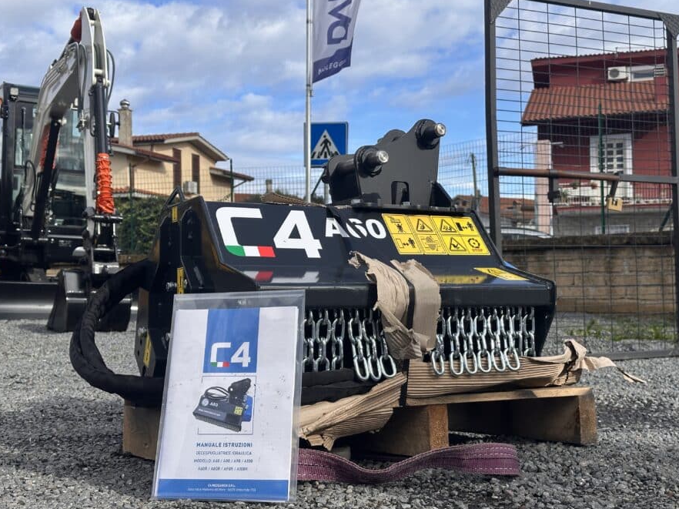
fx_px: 961
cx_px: 342
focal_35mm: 49
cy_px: 257
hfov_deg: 38.9
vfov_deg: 29.7
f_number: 1.78
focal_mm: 6.86
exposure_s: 1/3257
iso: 64
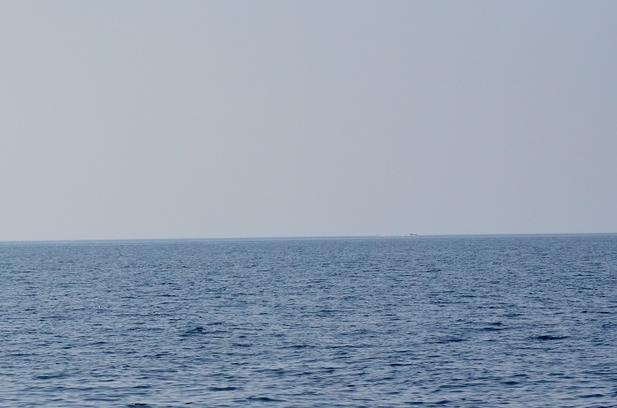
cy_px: 237
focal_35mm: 150
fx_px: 2566
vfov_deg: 9.1
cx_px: 263
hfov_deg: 13.7
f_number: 5.6
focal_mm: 70
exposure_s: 1/8000
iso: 1000
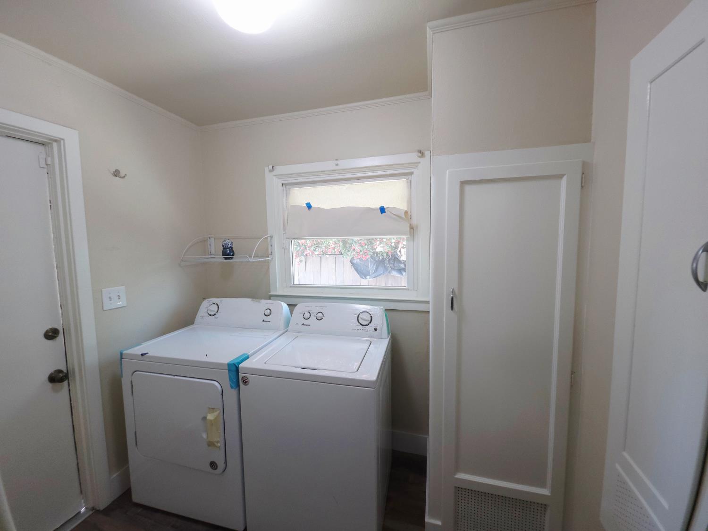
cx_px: 354
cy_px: 266
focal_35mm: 13
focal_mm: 2.2
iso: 160
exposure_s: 1/30
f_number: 1.9
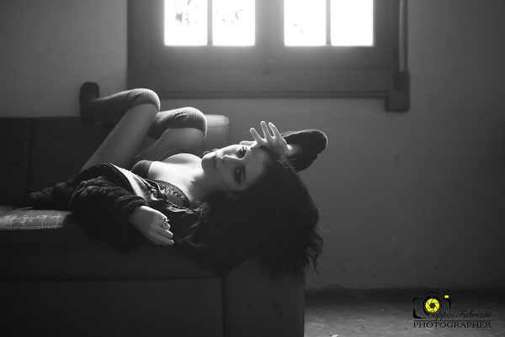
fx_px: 491
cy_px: 168
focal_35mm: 35
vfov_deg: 37.9
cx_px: 252
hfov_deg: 54.4
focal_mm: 35
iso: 2500
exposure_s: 1/50
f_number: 2.2
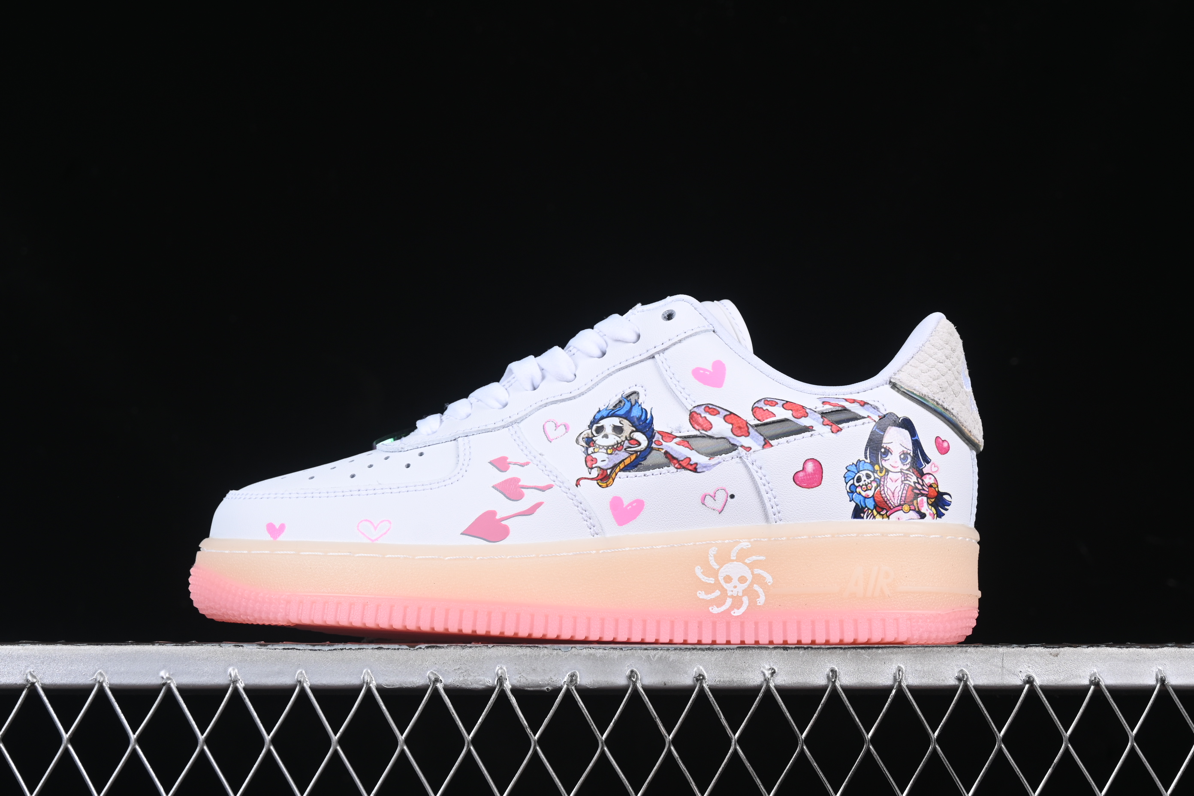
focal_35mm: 75
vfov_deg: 18.2
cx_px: 597
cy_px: 398
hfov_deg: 27.0
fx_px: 2487
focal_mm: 50
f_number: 8
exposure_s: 1/80
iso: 160
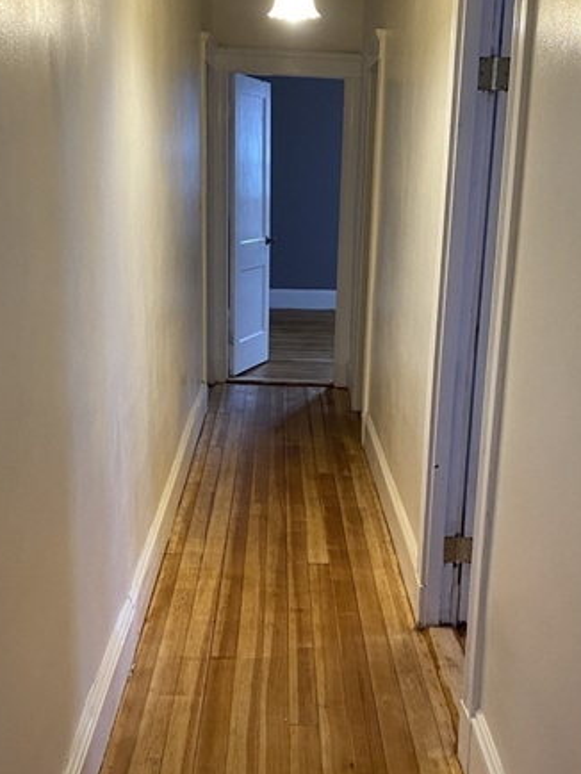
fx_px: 1028
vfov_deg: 41.0
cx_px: 287
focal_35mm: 46
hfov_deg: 31.5
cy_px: 478
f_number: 1.8
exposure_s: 1/60
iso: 200
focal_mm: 4.25
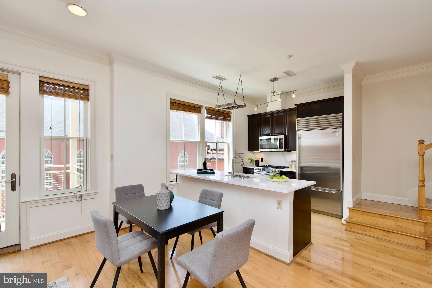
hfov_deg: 100.4
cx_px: 216
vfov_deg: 77.3
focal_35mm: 15
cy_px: 144
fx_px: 180
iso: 320
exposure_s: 1/100
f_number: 7.1
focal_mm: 10
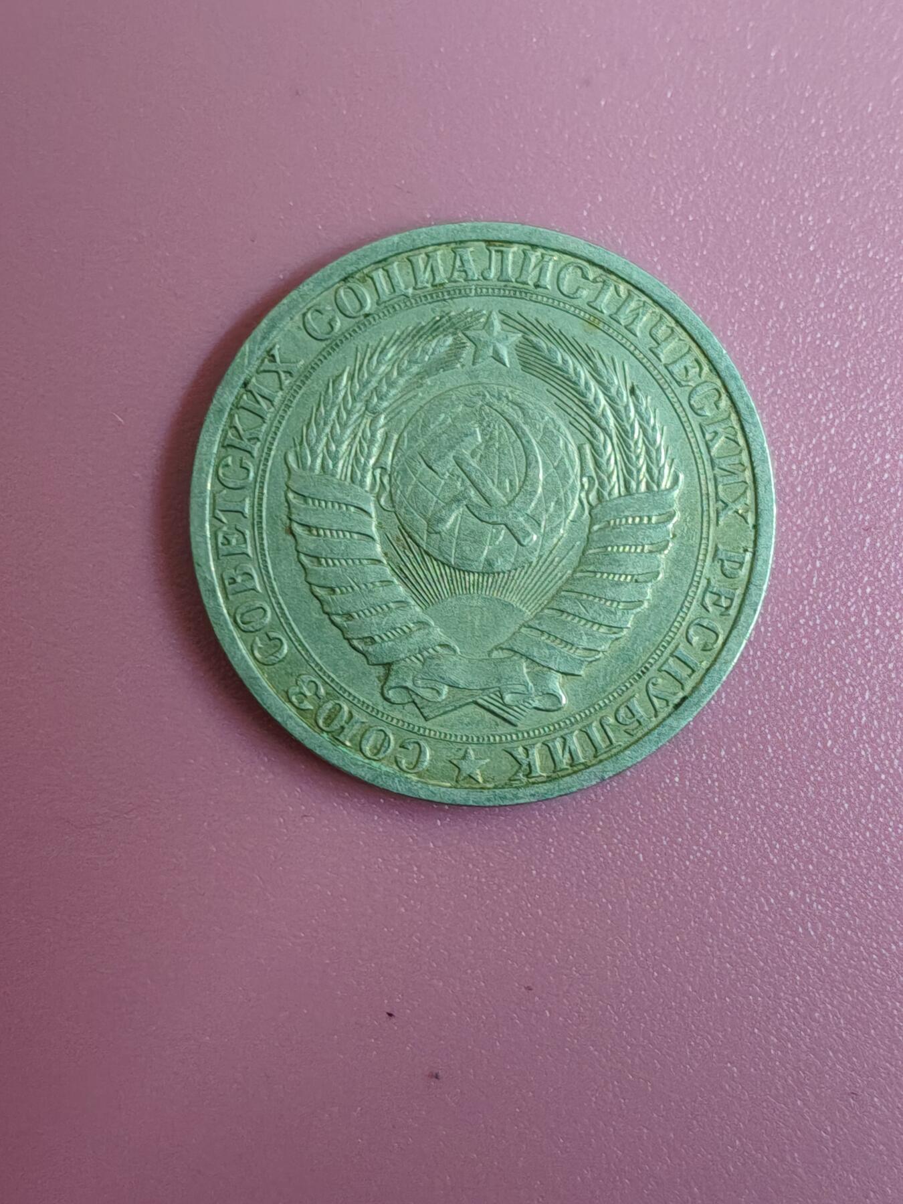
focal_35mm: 51
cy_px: 602
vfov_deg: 37.5
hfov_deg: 28.6
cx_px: 452
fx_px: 1774
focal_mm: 4.84
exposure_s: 1/50
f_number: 1.88
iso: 1088
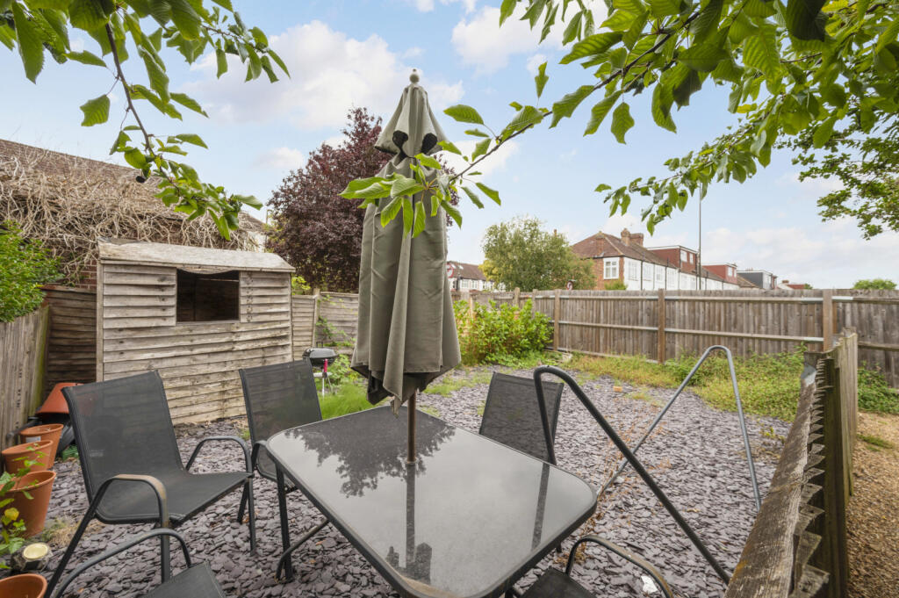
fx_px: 349
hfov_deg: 104.3
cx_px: 450
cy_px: 299
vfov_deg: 81.1
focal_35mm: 14
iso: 200
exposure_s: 1/125
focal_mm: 14
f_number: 8
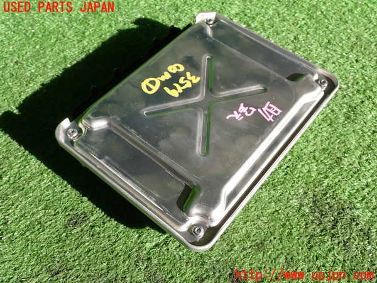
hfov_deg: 51.4
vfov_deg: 39.7
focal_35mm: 36
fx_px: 392
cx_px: 188
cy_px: 142
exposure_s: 1/320
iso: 100
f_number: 3.5
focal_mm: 6.37
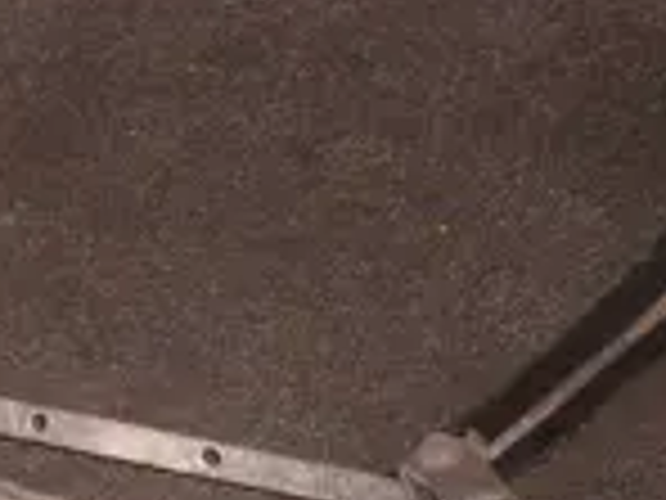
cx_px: 99
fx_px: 3867
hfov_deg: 9.8
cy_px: 748
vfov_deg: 7.3
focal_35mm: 201
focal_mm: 10.36
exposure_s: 1/60
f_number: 3.7
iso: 300
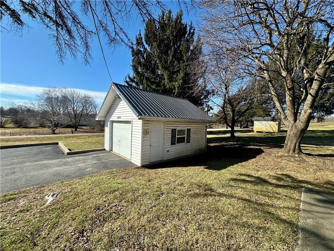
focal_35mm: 14
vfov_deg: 85.7
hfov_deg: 102.1
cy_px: 126
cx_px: 167
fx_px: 135
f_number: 2.2
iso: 40
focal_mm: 2.22
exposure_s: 1/1531
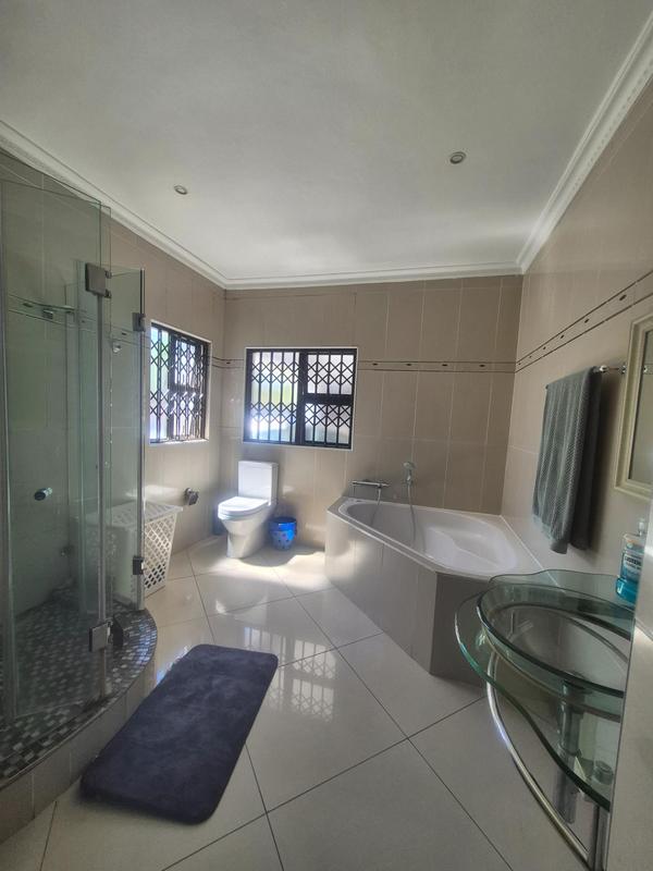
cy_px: 436
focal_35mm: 13
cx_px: 326
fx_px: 327
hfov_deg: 89.9
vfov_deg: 106.2
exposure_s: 1/50
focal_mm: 1.74
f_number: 2.2
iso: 64
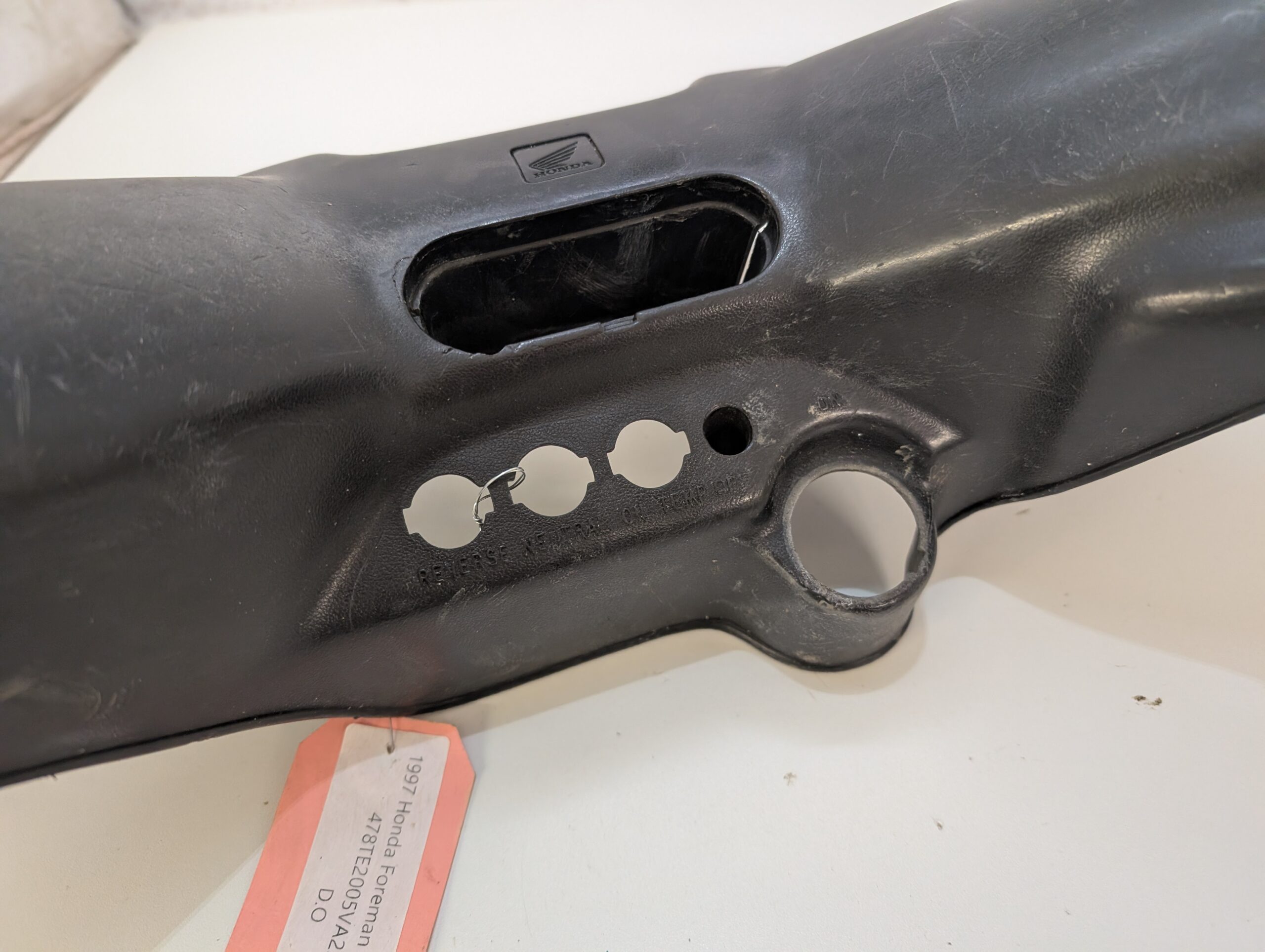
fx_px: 878
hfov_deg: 71.5
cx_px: 632
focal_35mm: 24
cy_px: 476
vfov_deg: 56.9
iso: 1019
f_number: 1.68
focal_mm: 6.9
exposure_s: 1/129
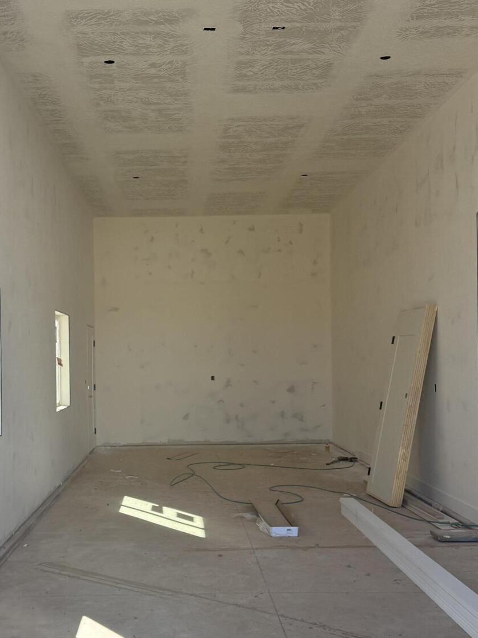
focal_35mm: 43
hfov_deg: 33.4
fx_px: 792
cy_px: 358
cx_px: 176
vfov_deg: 43.8
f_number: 1.78
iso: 100
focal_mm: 6.76
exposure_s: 1/1139
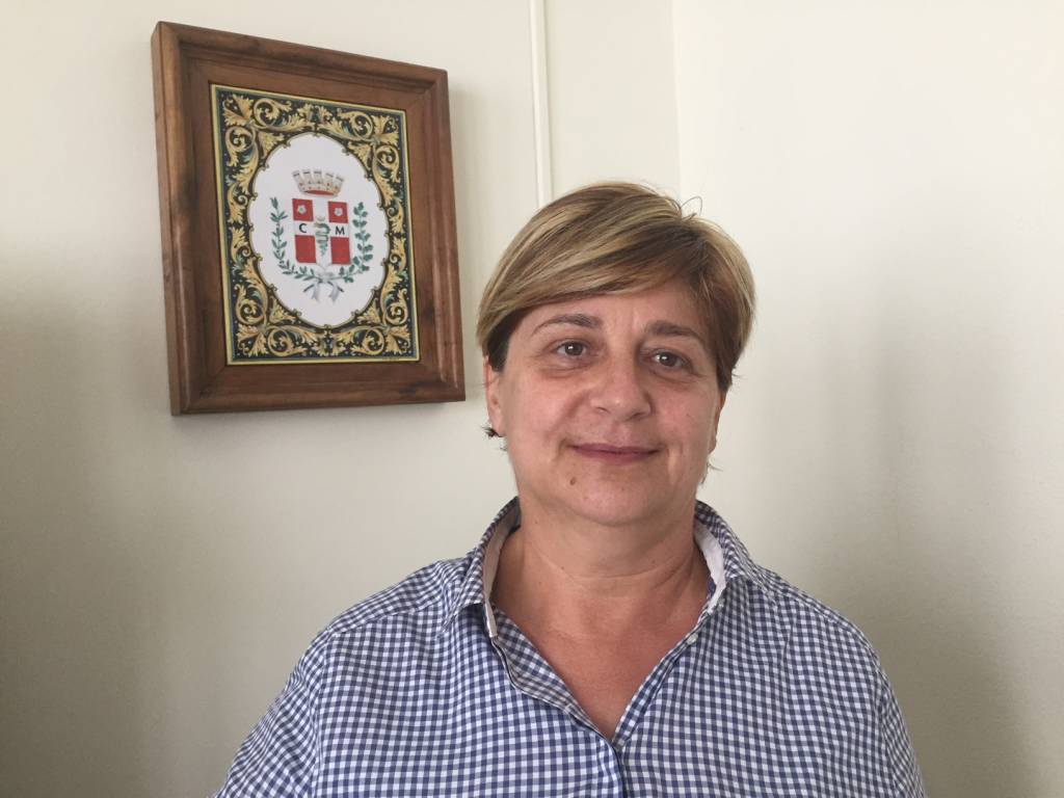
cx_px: 532
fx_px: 891
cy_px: 399
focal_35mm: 29
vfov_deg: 48.2
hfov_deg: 61.7
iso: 50
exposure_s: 1/30
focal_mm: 4.15
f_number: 2.2
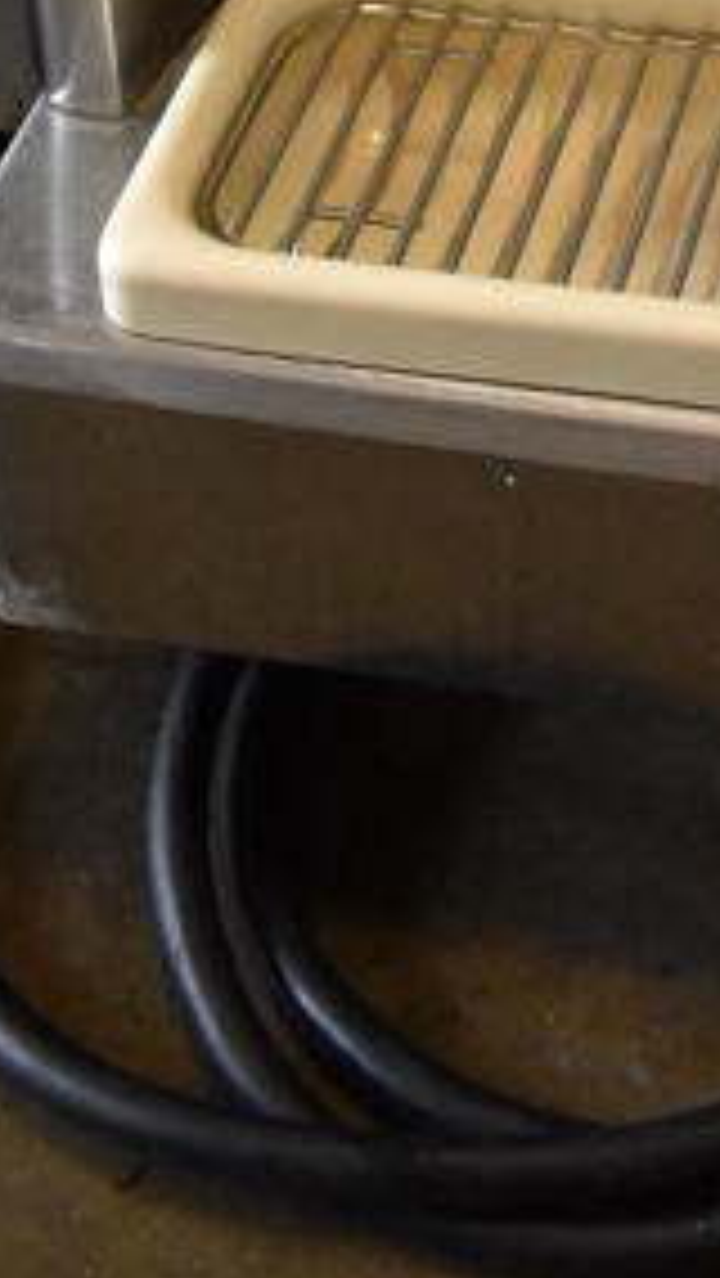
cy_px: -767
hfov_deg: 13.0
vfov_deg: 19.6
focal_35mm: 91
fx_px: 3085
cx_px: 846
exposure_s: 1/125
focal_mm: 18
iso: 4000
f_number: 3.5
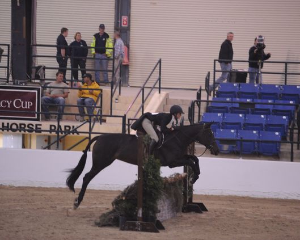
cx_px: 163
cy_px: 120
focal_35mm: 227
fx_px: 2015
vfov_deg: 6.8
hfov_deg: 8.5
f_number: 2.8
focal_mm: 200
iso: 5000
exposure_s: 1/400
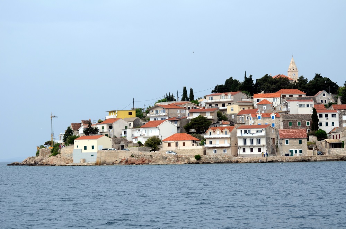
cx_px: 173
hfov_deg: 19.5
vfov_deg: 13.0
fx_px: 1007
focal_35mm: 105
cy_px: 114
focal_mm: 70
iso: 100
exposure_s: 1/400
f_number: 5
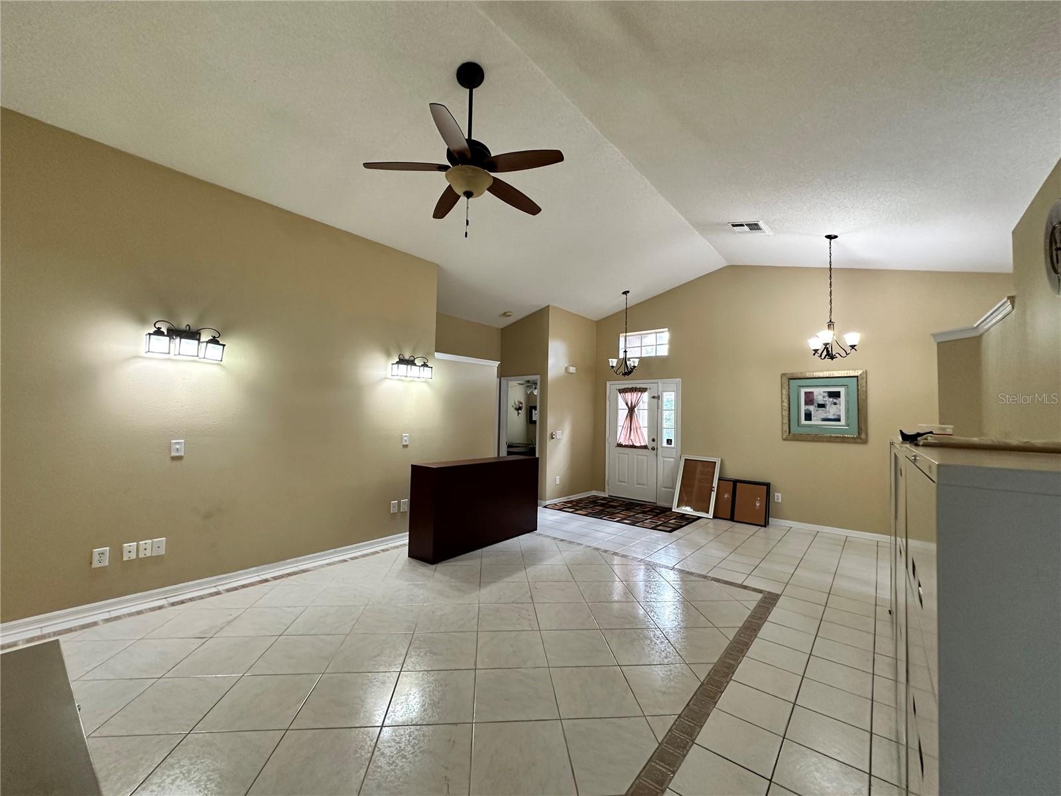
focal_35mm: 14
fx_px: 429
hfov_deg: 102.1
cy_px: 398
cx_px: 530
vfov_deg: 85.7
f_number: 2.2
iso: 250
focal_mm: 2.22
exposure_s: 1/60
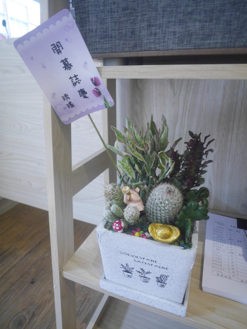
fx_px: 266
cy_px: 164
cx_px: 124
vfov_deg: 63.4
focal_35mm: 28
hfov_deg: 49.8
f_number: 3.5
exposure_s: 1/80
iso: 800
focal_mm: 14
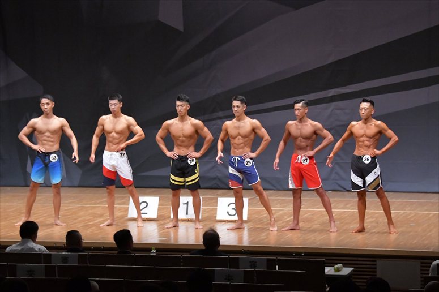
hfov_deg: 15.2
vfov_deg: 10.2
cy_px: 146
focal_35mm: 135
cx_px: 220
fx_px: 1645
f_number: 5.6
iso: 8000
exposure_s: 1/400
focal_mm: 90
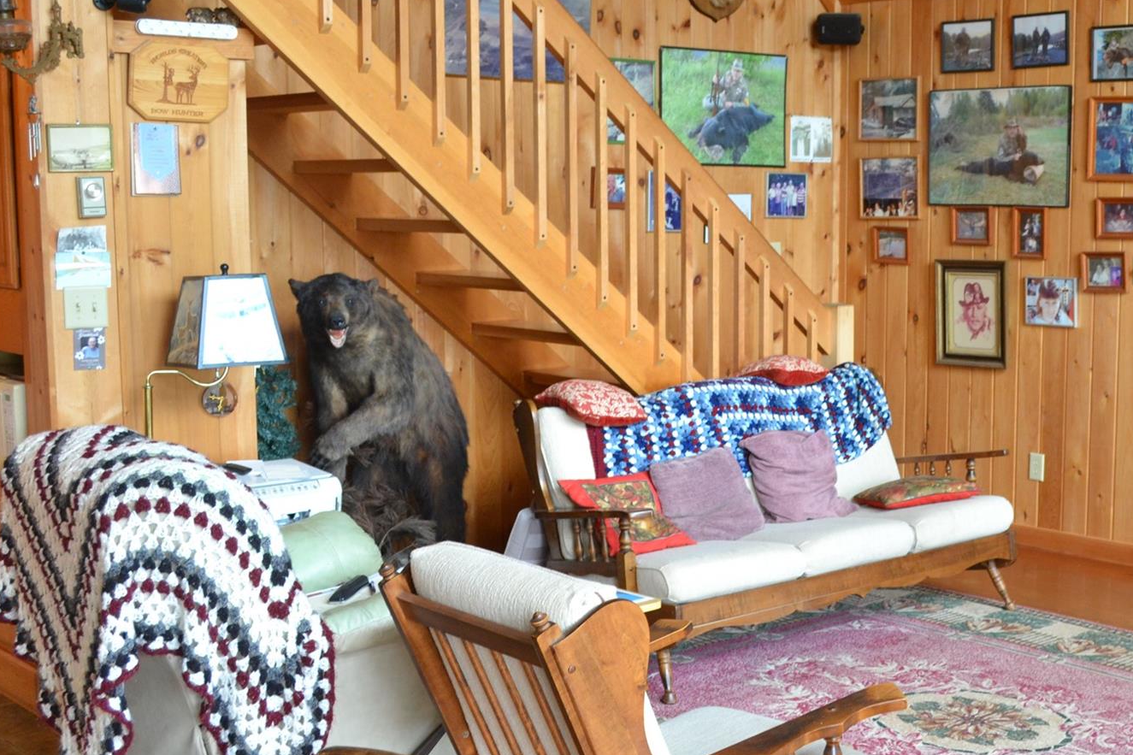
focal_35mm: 51
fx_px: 1605
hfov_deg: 38.3
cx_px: 784
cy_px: 357
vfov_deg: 26.5
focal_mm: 22
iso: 720
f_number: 5
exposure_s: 1/30
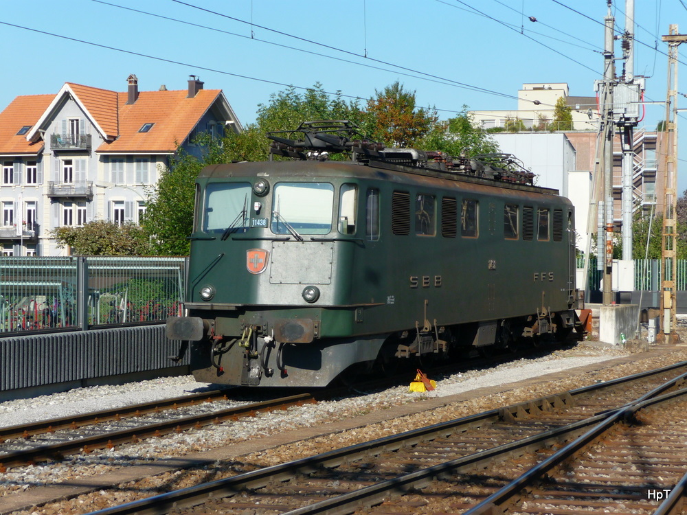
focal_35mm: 84
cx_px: 344
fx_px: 1667
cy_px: 258
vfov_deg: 17.6
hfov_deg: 23.3
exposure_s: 1/500
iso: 100
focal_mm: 14.2
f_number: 4.7
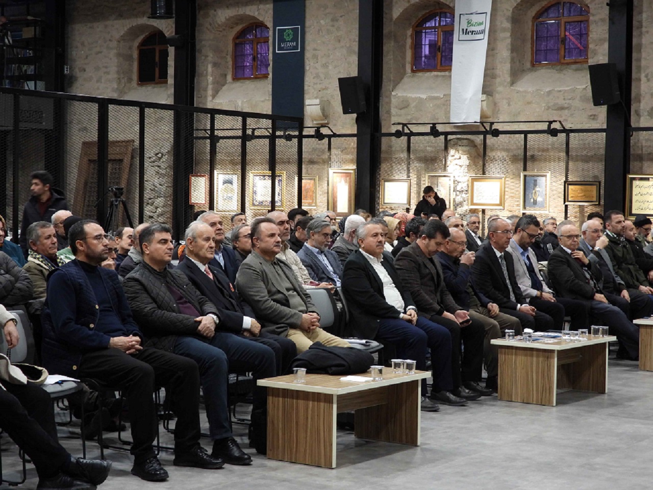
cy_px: 245
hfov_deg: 27.8
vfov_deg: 21.0
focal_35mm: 70
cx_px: 326
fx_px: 1320
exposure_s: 1/20
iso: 400
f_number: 3.5
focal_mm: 12.6
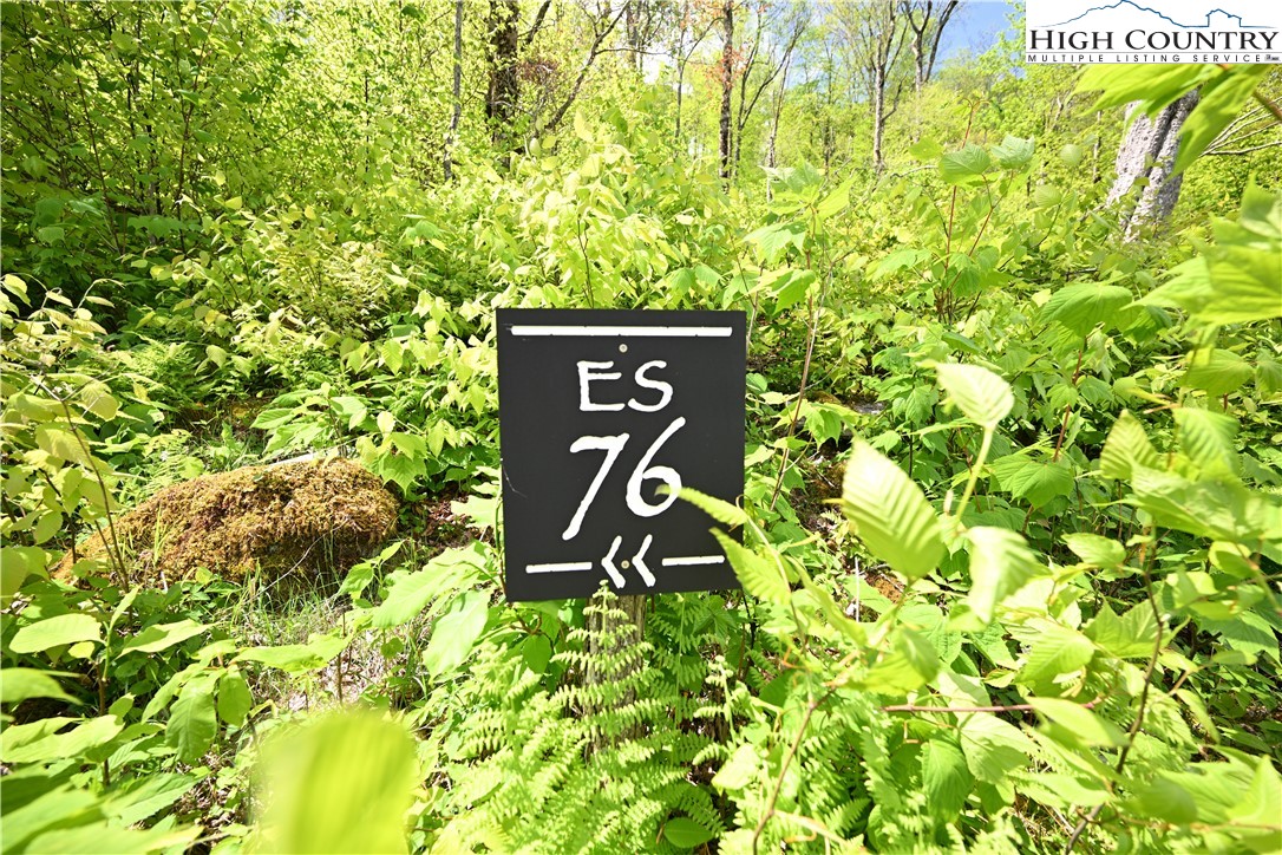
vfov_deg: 81.2
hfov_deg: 104.3
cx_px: 641
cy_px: 428
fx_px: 499
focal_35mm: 14
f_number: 4.5
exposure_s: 1/80
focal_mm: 14
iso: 100
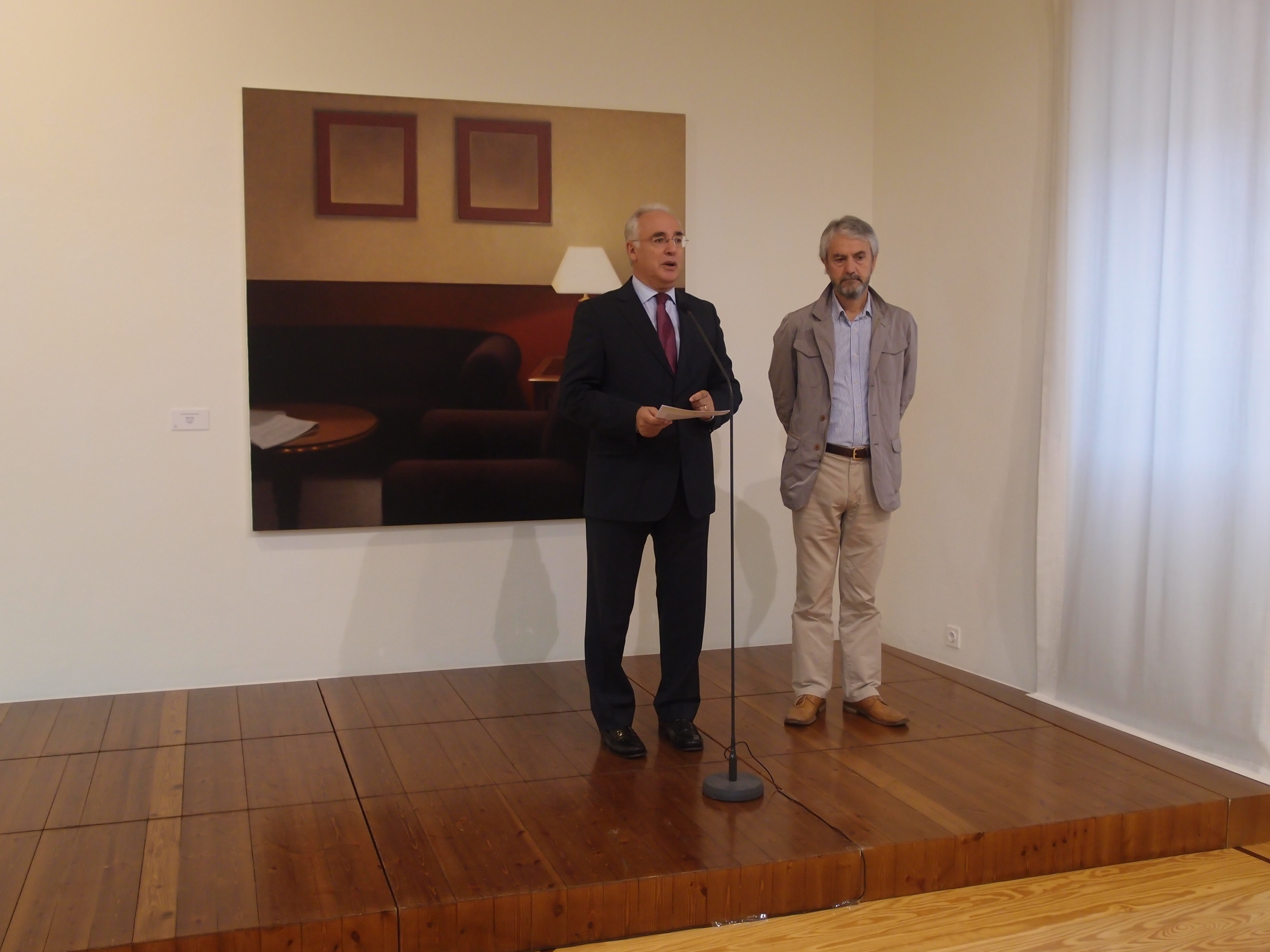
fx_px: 1247
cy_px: 476
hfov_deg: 54.0
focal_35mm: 34
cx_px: 635
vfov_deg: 41.8
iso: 200
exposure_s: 1/50
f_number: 1.9
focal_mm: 7.41
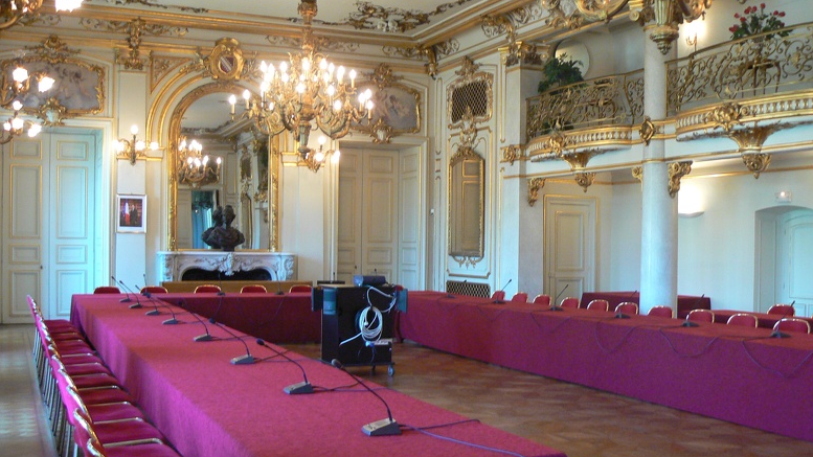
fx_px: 862
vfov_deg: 29.6
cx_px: 408
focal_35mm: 40
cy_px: 279
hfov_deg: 50.5
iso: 200
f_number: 2.8
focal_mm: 6
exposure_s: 1/15
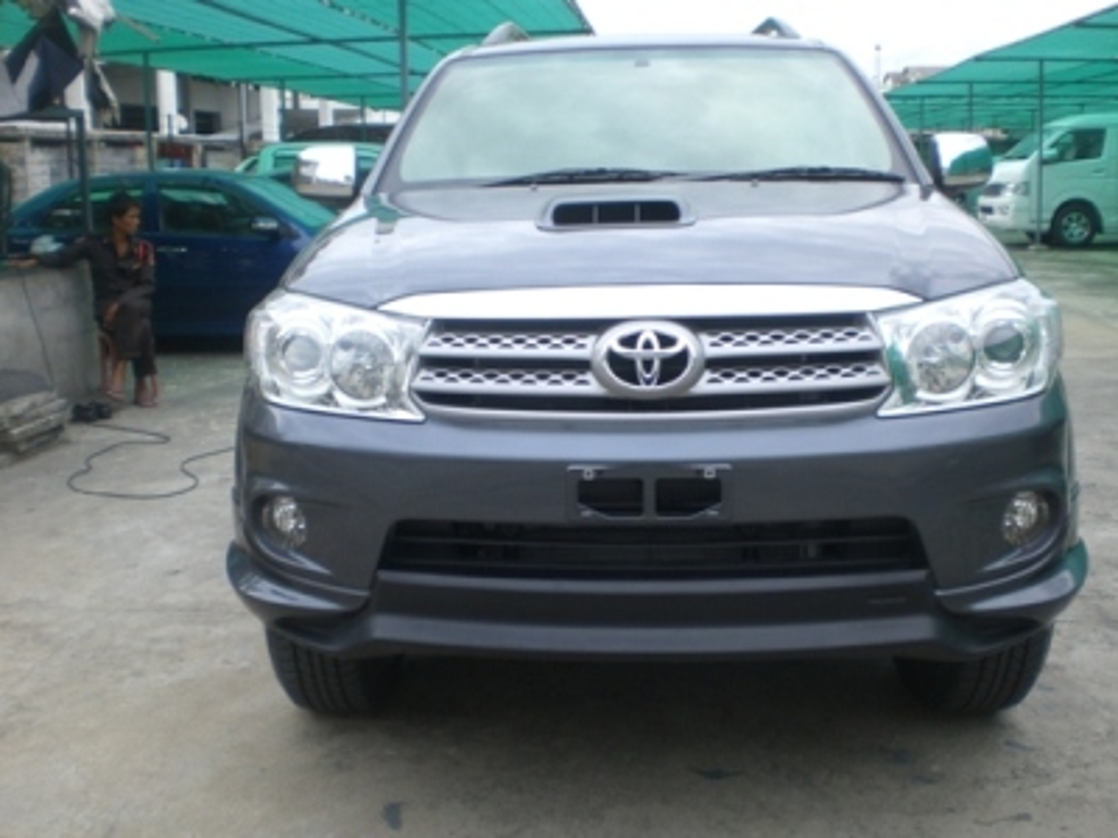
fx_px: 1227
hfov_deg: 49.0
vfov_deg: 37.7
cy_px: 419
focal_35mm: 38
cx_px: 559
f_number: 3.1
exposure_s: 1/200
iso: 50
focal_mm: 6.3
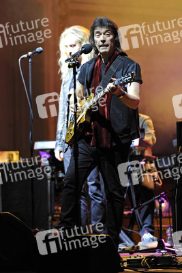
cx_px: 91
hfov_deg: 6.9
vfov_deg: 10.3
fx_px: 1515
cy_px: 136
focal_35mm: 200
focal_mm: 200
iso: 1600
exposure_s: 1/200
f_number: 3.2
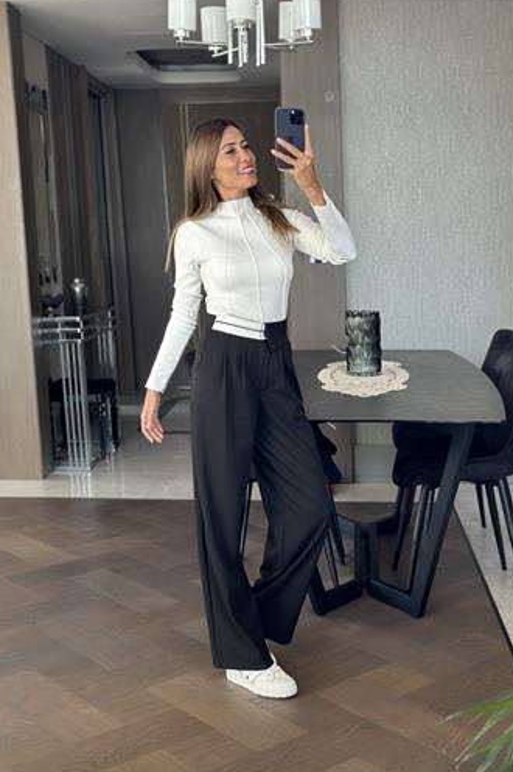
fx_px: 1092
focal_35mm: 51
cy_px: 384
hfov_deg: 26.4
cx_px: 233
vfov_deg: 38.9
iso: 125
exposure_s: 1/60
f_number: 1.78
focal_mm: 6.86
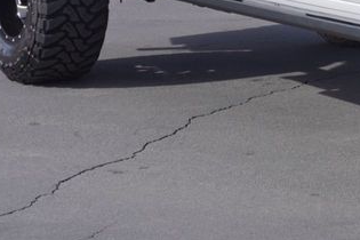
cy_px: -42
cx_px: 520
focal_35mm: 171
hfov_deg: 11.6
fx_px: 1706
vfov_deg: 8.0
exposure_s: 1/200
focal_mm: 35
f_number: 9
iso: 100
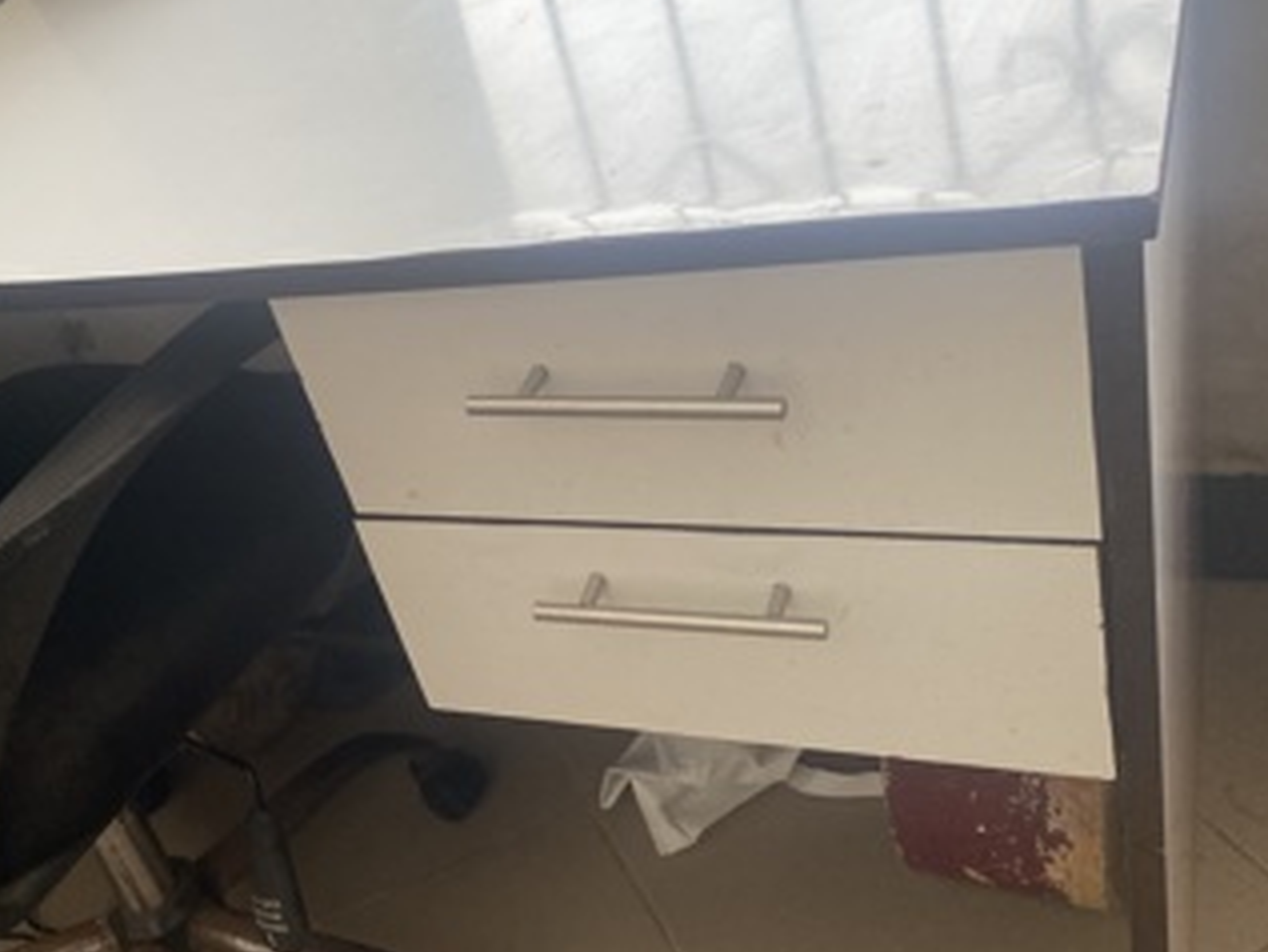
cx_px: 372
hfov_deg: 44.7
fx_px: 1502
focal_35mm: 41
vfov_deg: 35.2
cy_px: 454
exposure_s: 1/121
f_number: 1.8
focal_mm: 4.25
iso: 125
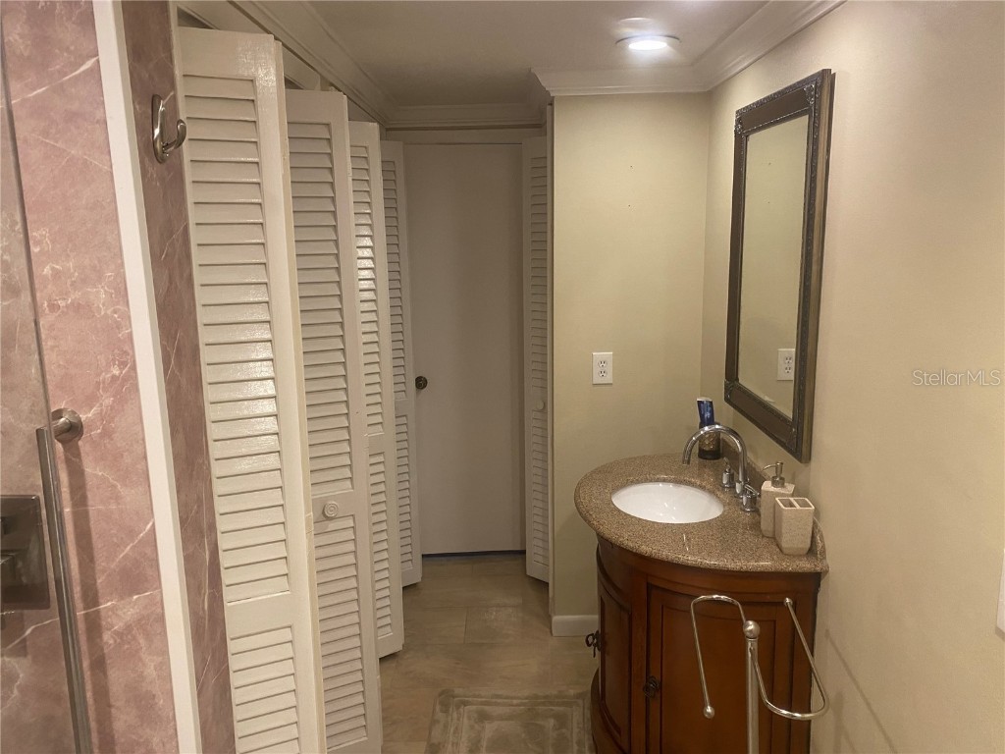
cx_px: 502
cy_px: 377
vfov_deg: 53.1
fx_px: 755
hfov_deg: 67.3
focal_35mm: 26
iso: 160
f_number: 1.8
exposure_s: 1/60
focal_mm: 4.25
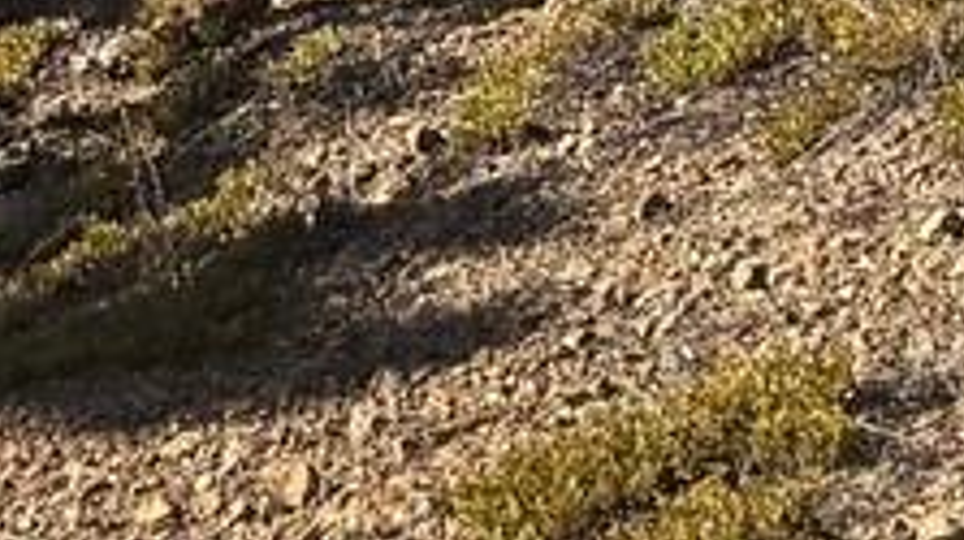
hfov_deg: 11.4
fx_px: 4802
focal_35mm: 188
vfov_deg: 5.5
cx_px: 826
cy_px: -1702
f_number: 1.78
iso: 80
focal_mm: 6.76
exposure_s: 1/3425
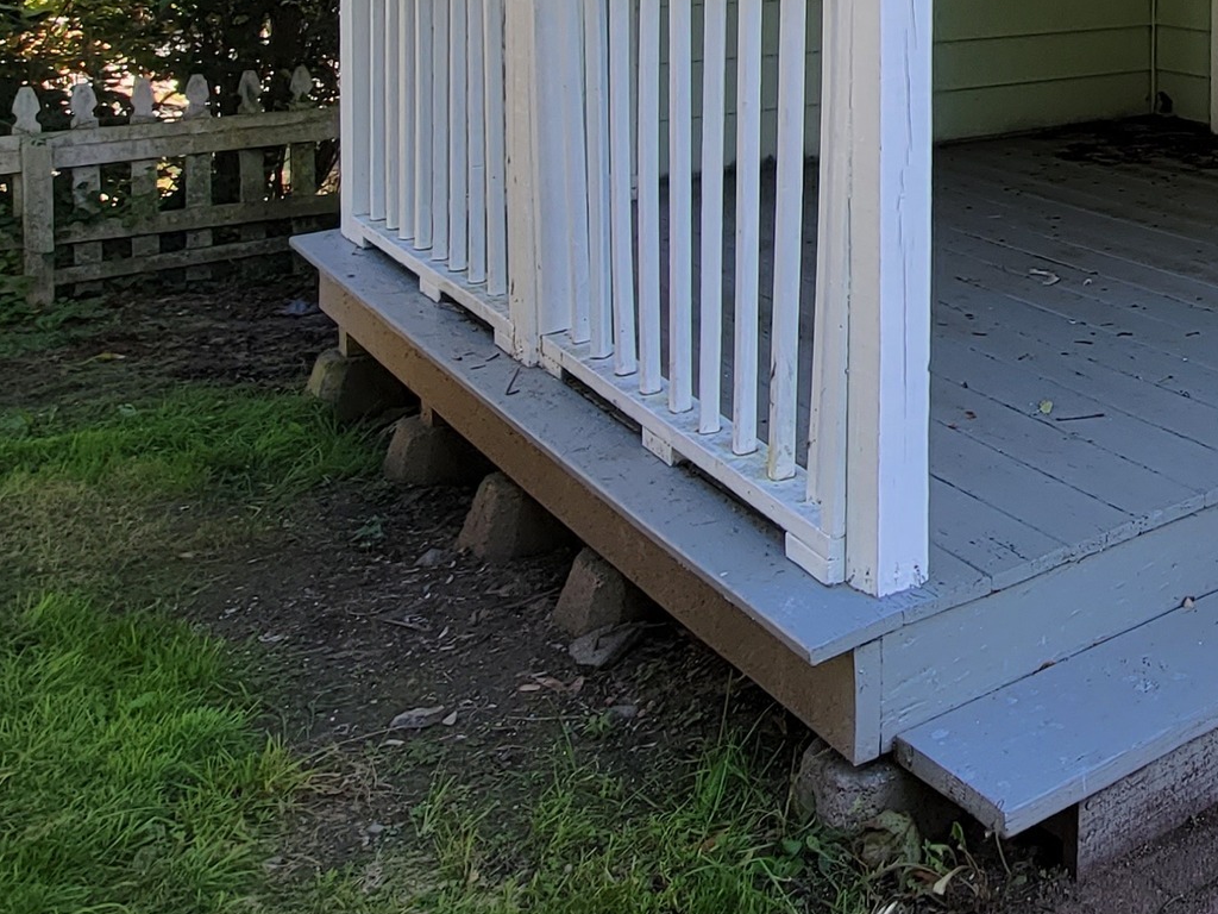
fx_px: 1372
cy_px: -68
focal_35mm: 39
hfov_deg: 37.3
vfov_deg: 32.7
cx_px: 1437
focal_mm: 2.2
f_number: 2.2
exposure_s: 1/308
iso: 50
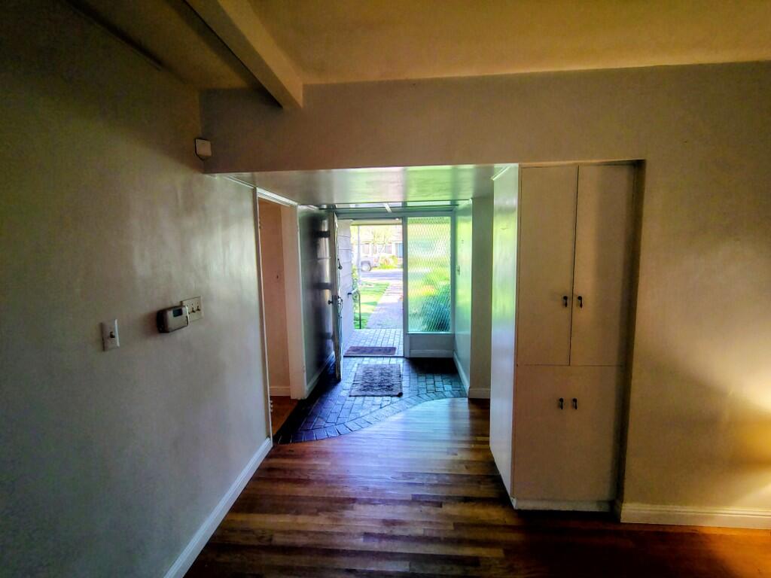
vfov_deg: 78.1
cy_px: 289
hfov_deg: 94.5
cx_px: 386
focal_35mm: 16
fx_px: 356
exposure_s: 1/60
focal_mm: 2.13
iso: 452
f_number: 2.2
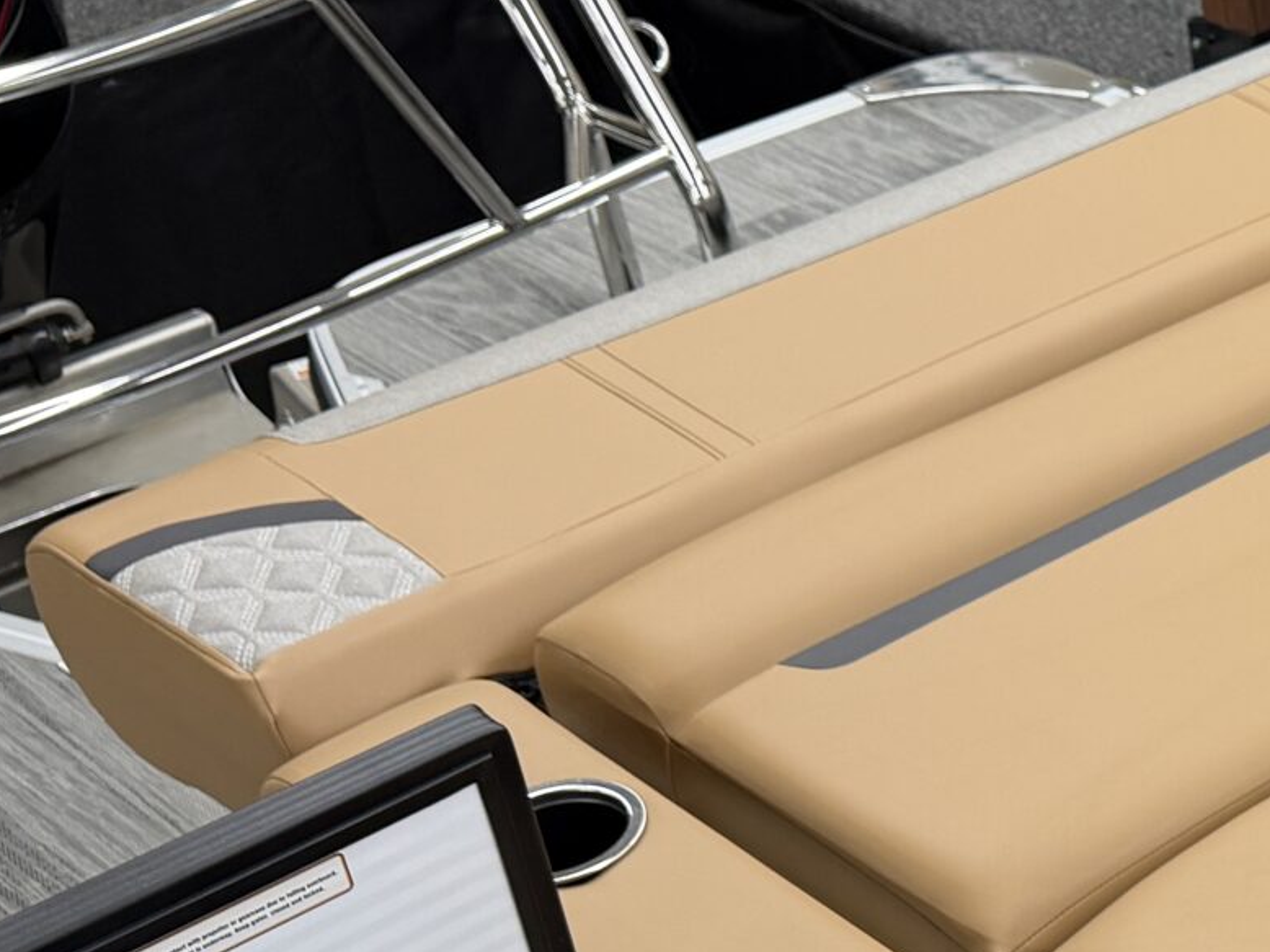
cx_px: 1742
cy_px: 803
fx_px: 2897
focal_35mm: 79
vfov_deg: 18.4
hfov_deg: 21.8
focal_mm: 6.76
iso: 125
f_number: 1.78
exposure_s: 1/60
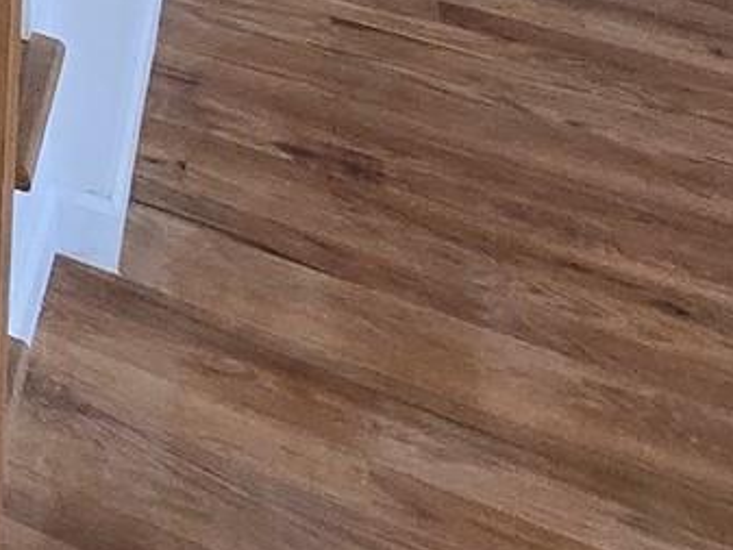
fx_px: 1673
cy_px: -848
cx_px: -1068
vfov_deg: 13.0
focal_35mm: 79
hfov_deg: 14.6
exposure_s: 1/60
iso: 100
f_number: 2.2
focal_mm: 1.7
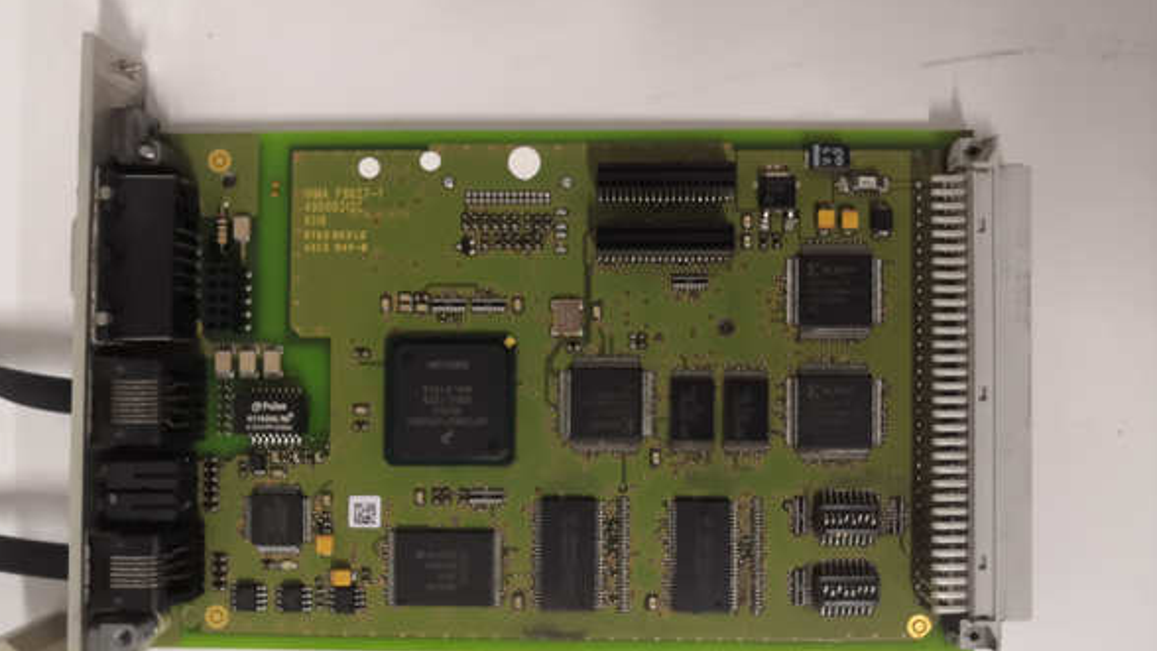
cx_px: 575
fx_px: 921
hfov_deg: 64.3
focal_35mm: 30
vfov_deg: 38.9
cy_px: 356
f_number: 1.8
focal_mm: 3.95
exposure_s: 1/100
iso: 800
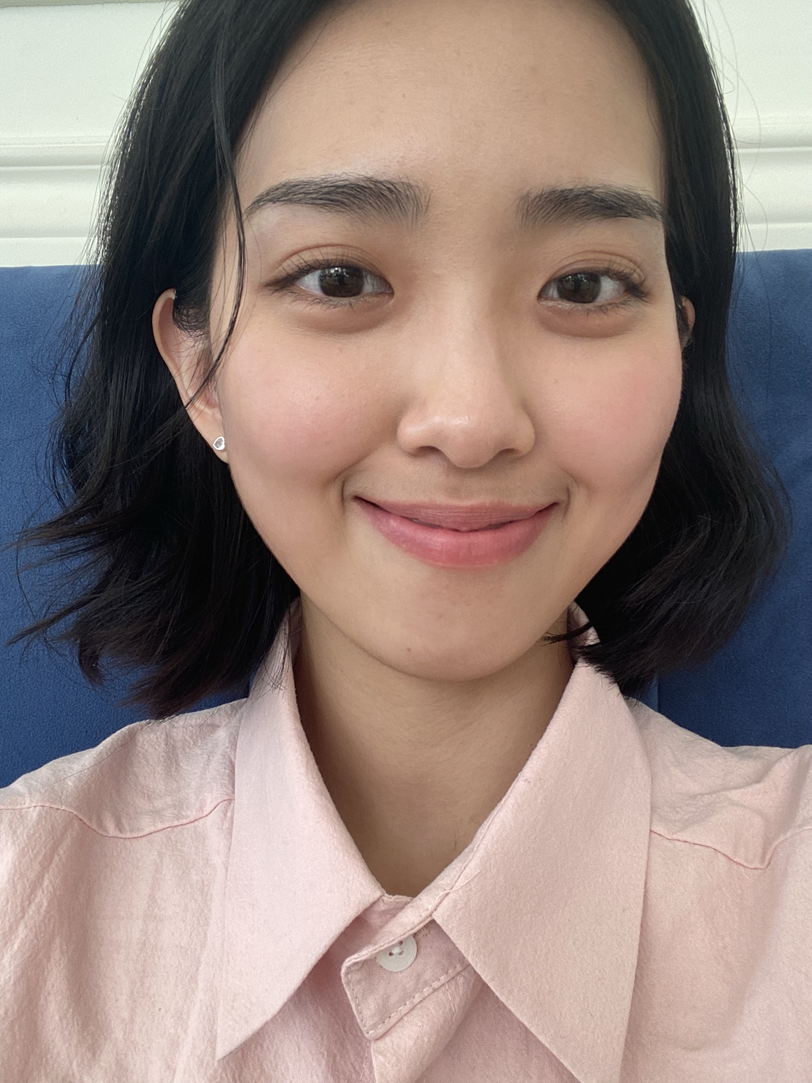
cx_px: 406
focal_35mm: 30
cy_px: 542
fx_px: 938
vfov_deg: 60.0
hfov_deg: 46.8
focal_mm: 2.71
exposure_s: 1/83
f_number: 2.2
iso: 100
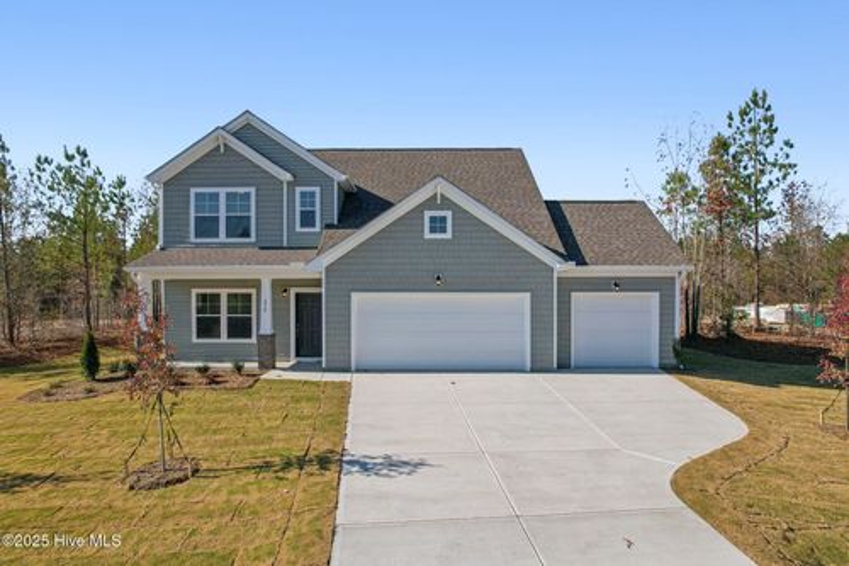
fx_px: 519
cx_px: 424
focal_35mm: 22
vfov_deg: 57.2
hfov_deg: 78.6
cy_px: 283
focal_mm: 8.4
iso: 100
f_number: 2.8
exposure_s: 1/120
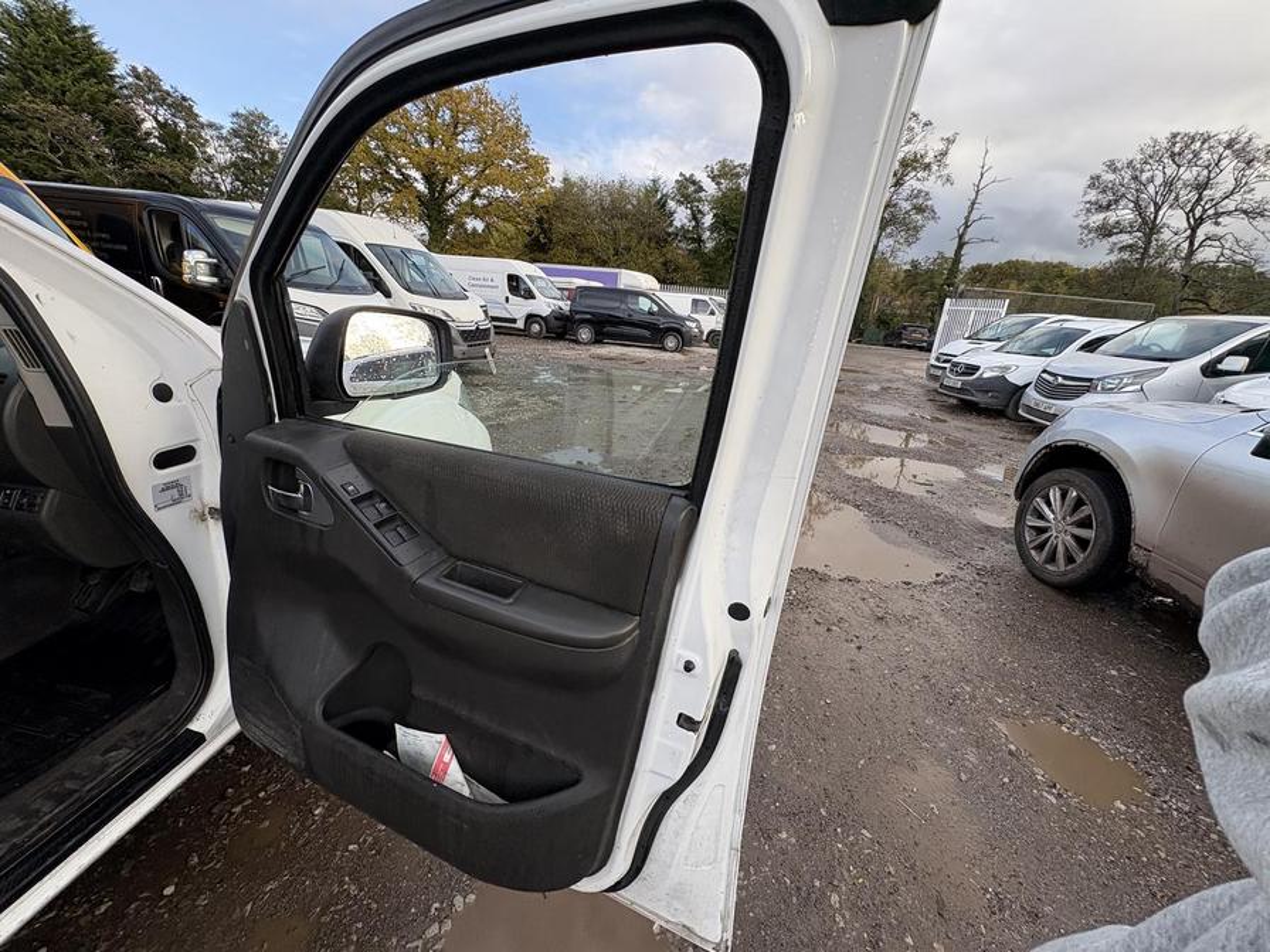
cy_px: 476
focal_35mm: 14
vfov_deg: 85.7
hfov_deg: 102.1
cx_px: 635
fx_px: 514
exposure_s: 1/366
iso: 40
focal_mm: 2.22
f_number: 2.2
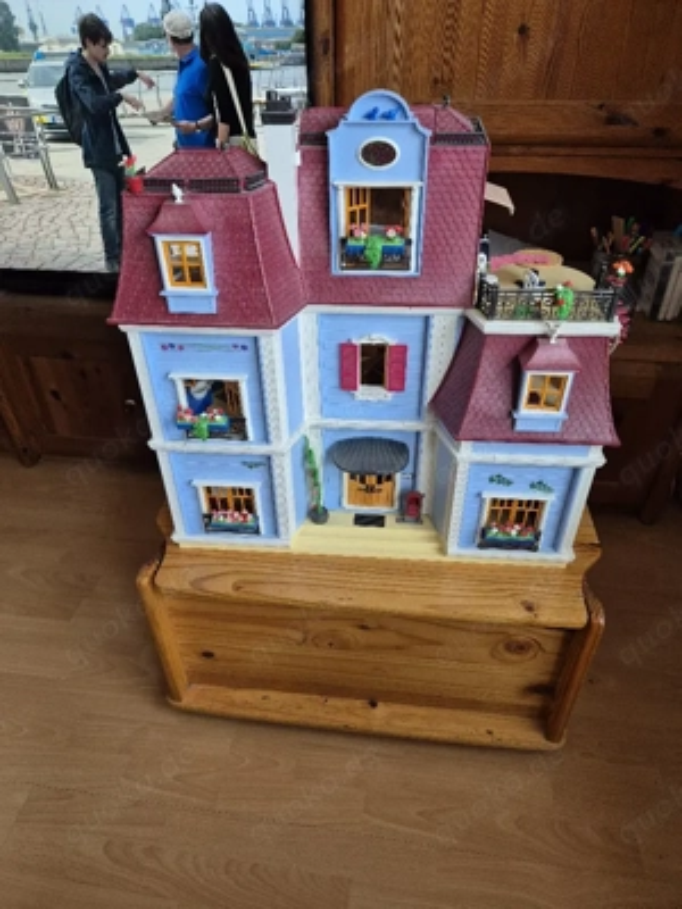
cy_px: 454
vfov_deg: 73.9
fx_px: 604
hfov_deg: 58.9
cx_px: 341
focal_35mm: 23
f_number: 1.8
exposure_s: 1/100
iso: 160
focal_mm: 5.4
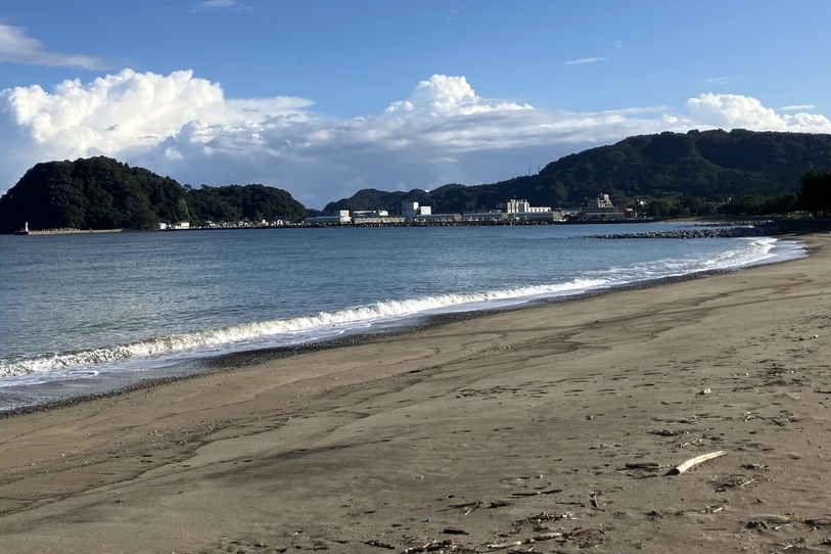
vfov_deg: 30.7
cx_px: 343
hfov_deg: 45.2
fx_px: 993
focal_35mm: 43
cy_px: 149
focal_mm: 3.99
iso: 32
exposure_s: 1/2703
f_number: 1.8
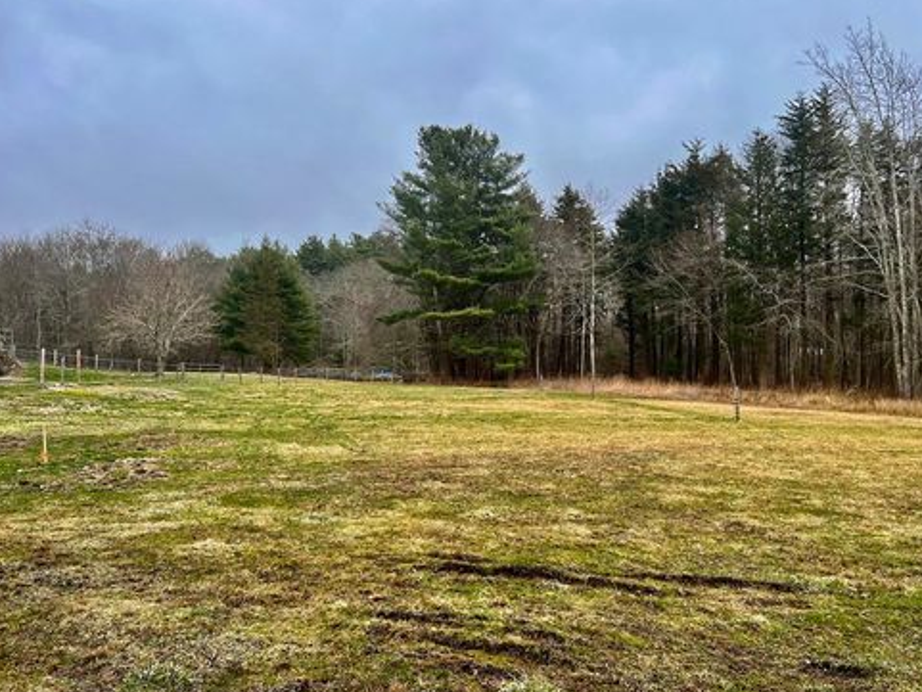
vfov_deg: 51.4
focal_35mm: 27
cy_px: 346
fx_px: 719
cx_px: 472
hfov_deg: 65.3
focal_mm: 5.7
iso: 50
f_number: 1.5
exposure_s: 1/1597
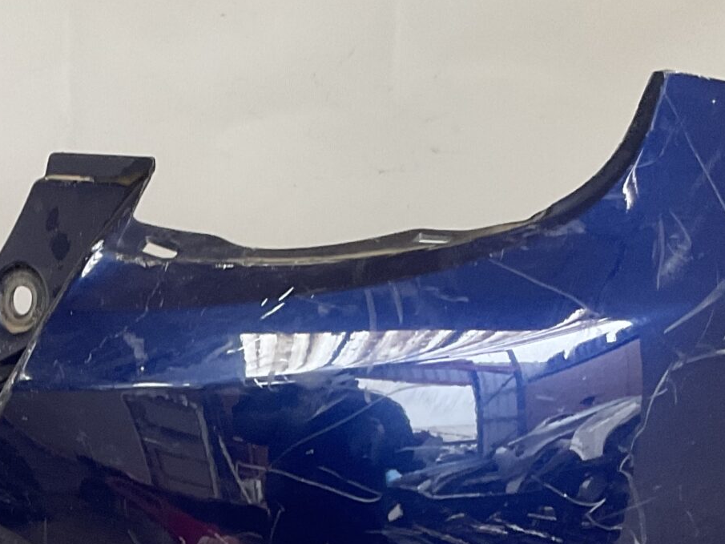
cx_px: 54
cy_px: 586
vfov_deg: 17.4
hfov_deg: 23.1
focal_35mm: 82
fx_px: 1718
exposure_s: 1/50
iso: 80
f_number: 1.8
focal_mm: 3
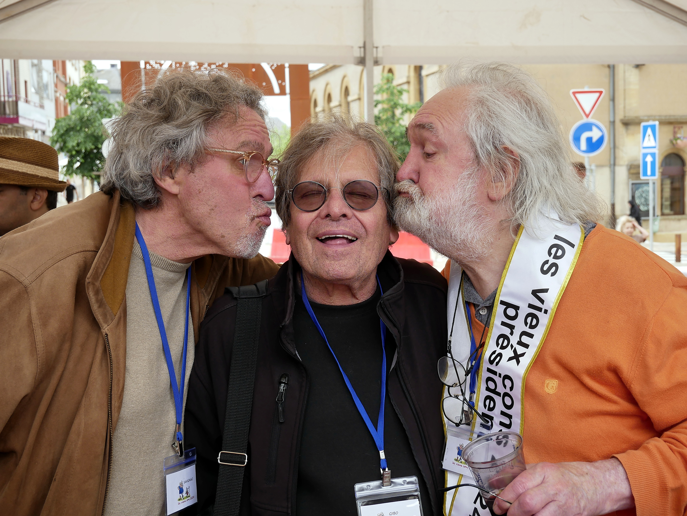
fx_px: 1072
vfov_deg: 27.1
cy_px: 258
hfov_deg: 35.5
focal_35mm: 54
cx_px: 344
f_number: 5.6
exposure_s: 1/125
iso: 200
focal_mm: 27
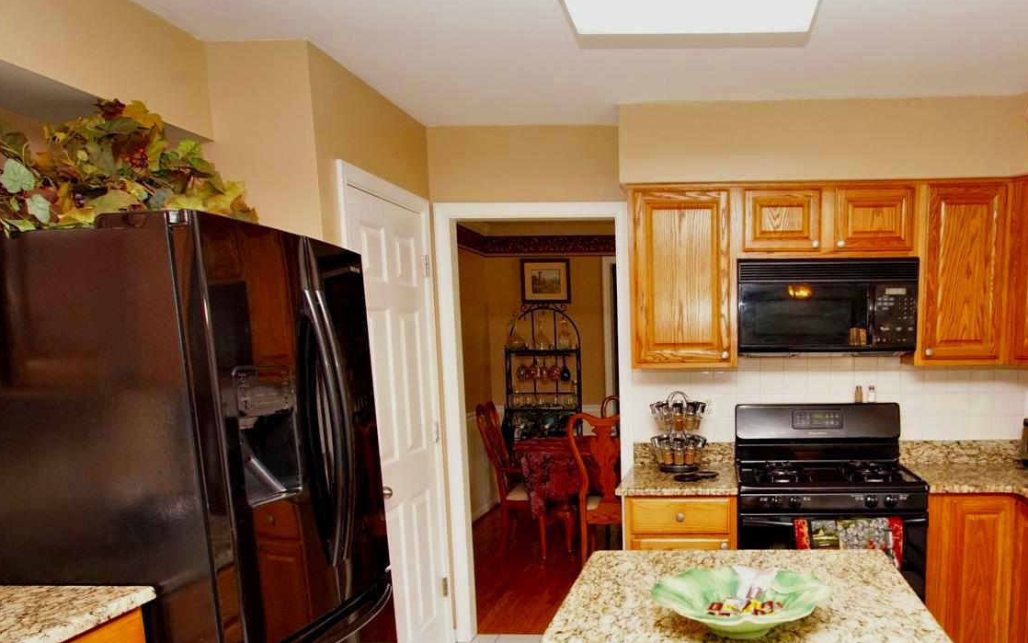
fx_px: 785
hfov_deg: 63.7
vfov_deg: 43.2
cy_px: 478
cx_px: 730
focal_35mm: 28
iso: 800
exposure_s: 1/60
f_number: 4.5
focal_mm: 10
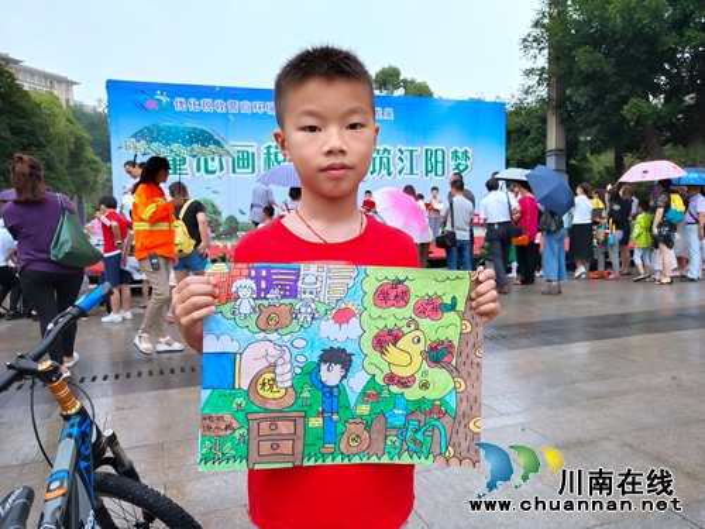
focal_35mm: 30
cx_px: 352
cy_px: 264
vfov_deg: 46.8
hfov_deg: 60.0
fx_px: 611
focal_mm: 3.95
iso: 121
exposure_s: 1/384
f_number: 1.8
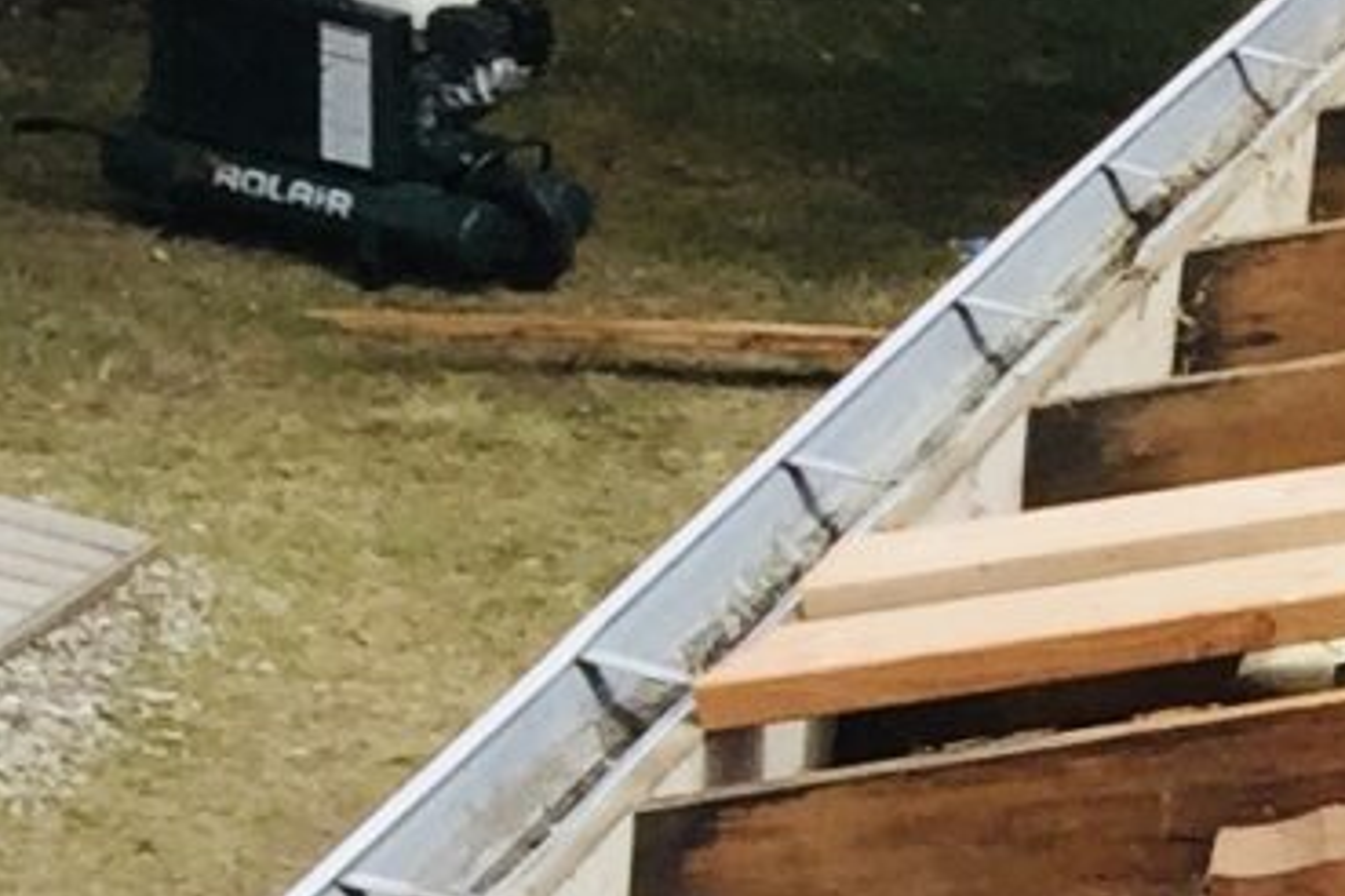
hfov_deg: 8.3
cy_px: 1486
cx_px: 4075
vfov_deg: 6.5
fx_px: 7808
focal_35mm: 209
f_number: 2.2
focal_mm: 4.15
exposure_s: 1/1464
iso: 32
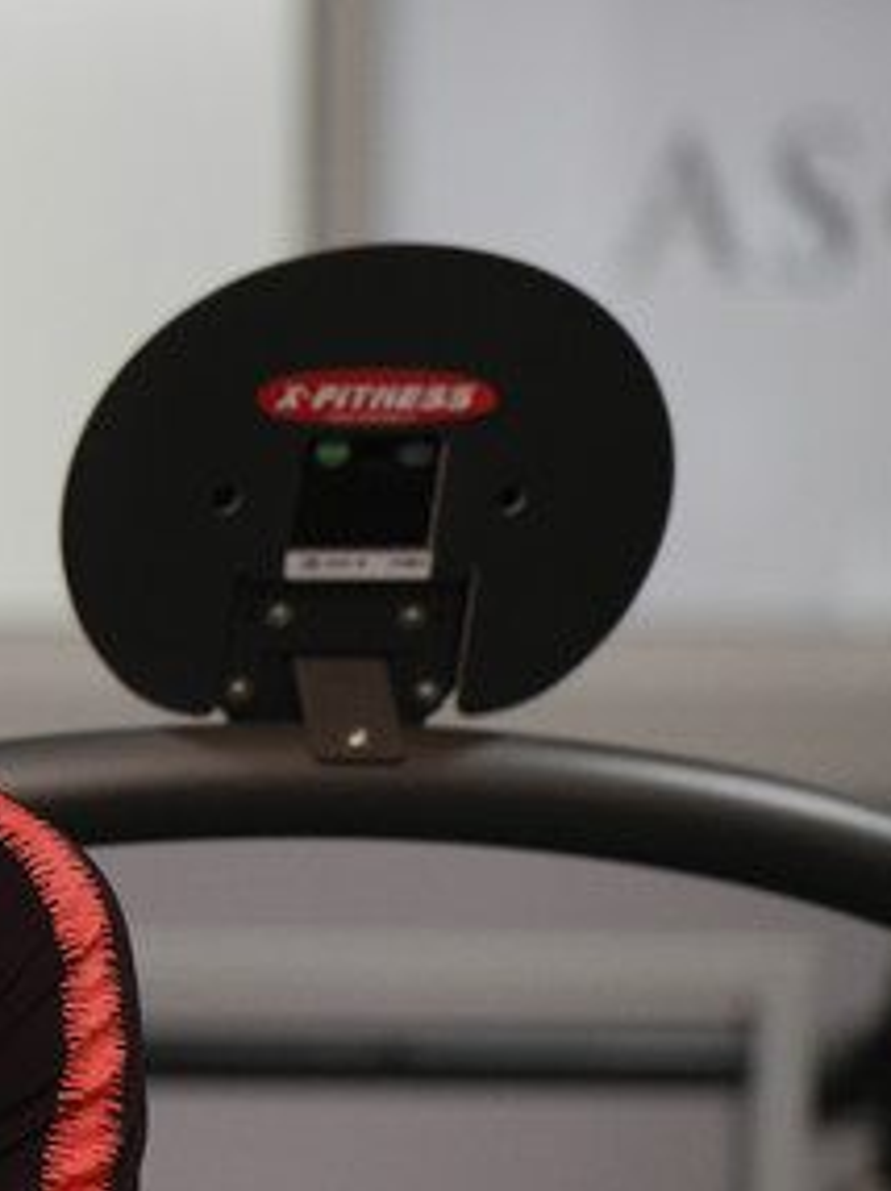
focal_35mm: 404
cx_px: -296
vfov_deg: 4.9
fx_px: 13886
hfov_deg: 3.7
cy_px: 562
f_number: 5
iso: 1600
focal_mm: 200
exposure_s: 1/200
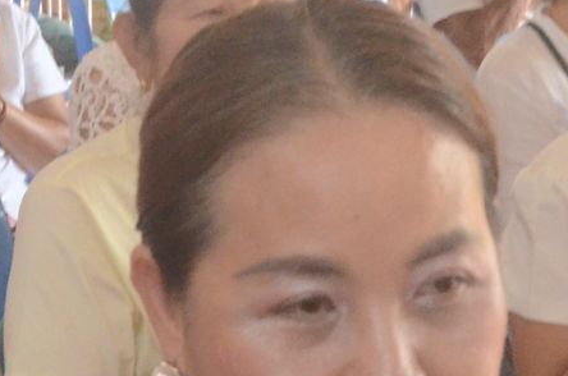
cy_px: 443
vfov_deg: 8.9
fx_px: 2393
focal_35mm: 152
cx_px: 264
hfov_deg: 13.5
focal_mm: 18
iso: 2500
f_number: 6.3
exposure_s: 1/80
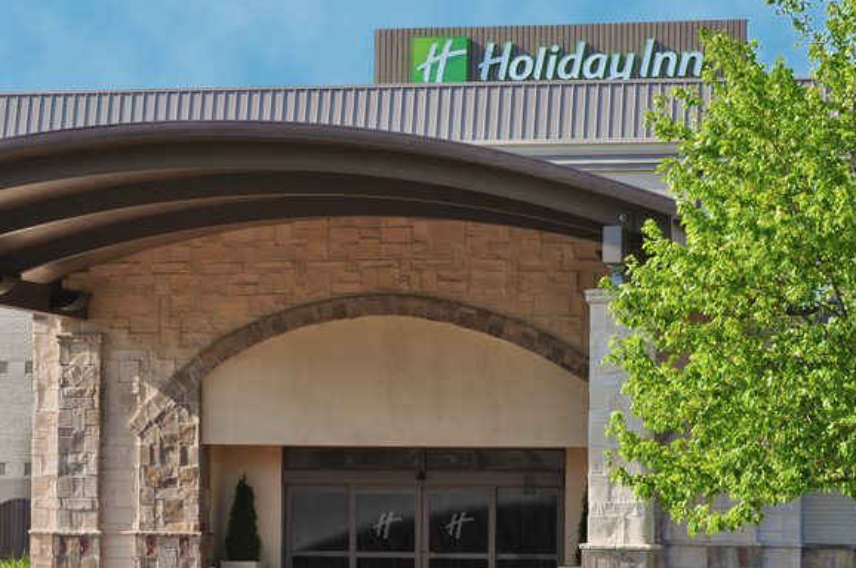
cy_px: 371
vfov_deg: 10.0
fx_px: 3254
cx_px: 379
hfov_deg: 15.0
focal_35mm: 137
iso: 200
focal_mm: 66
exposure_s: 1/160
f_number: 9
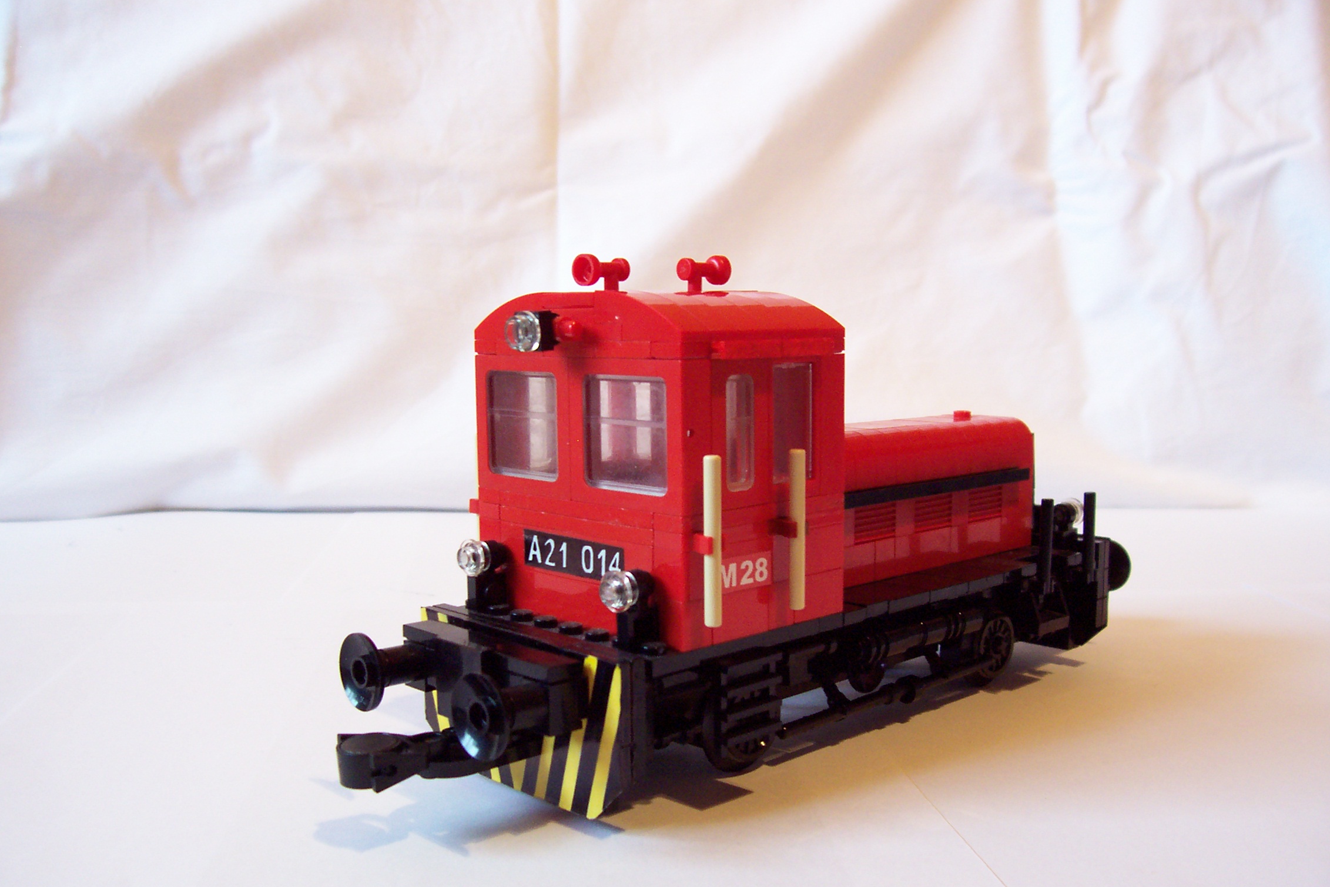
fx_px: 1330
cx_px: 672
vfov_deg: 36.8
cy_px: 506
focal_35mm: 36
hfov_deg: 53.1
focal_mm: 5.6
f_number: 2.7
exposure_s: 1/9.71
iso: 160
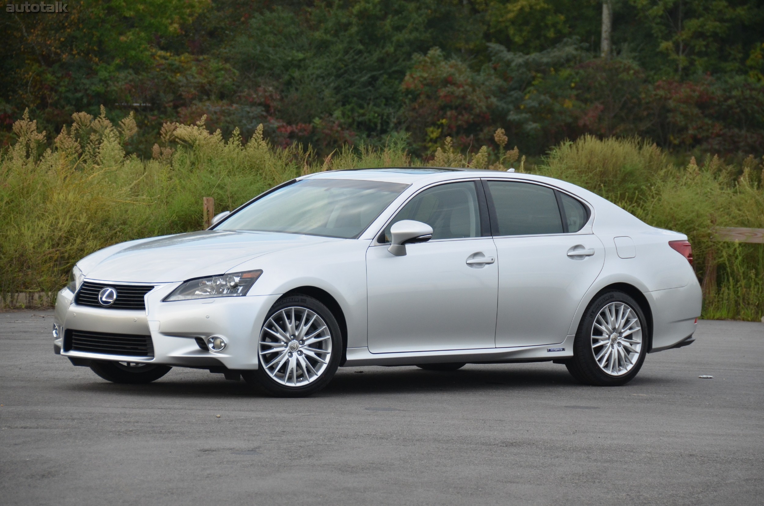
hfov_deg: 12.3
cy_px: 253
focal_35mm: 168
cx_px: 382
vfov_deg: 8.1
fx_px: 3558
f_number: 5.3
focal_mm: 112
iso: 800
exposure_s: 1/640
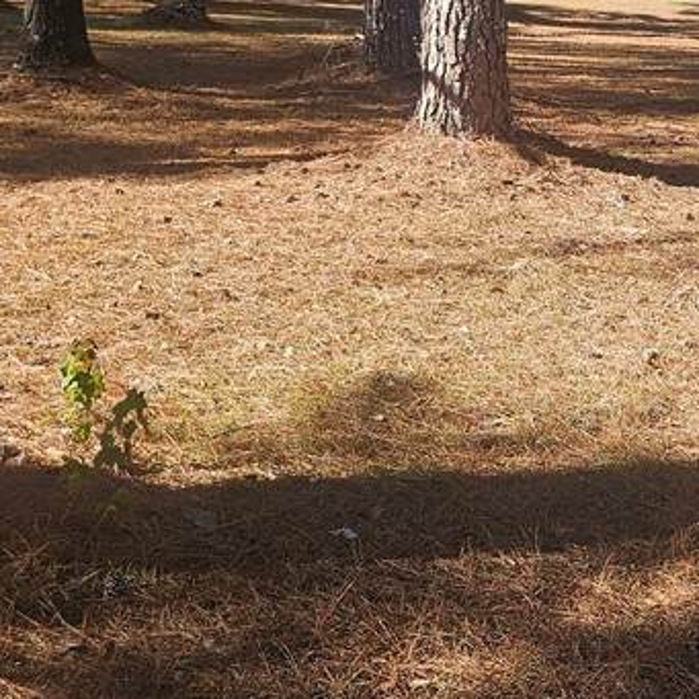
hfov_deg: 26.0
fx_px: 1394
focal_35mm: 61
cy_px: 33
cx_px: 771
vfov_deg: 26.9
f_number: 1.8
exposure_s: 1/539
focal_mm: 5.4
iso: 32
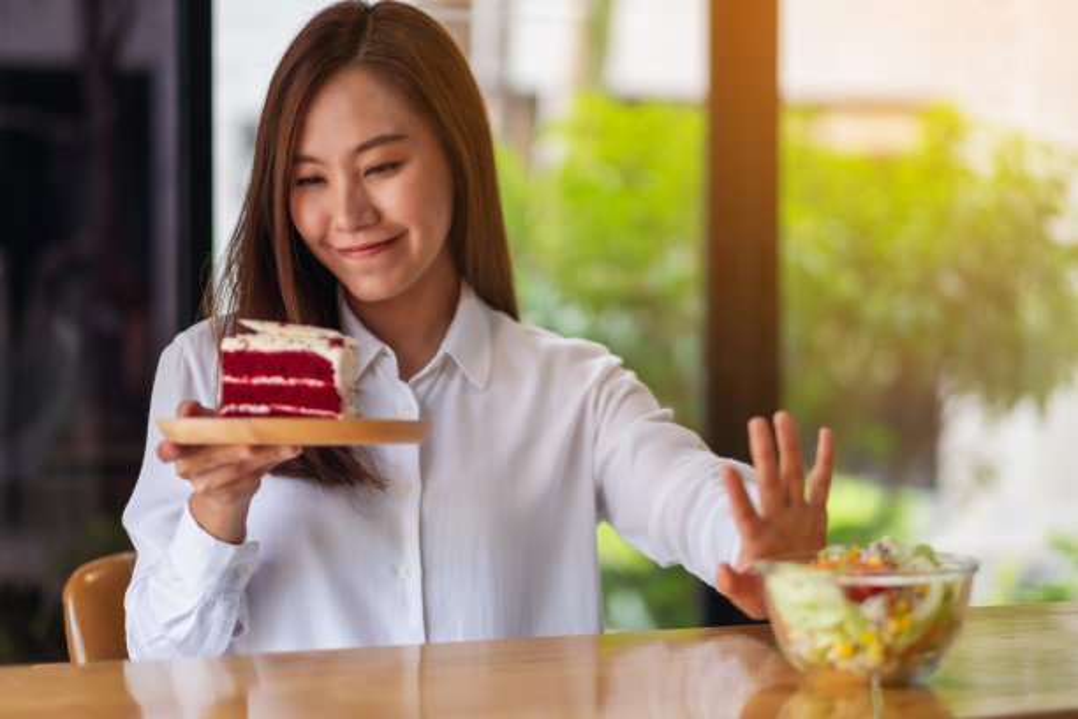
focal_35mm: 84
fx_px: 2515
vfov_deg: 16.3
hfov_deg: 24.2
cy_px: 360
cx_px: 539
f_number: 1.2
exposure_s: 1/350
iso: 200
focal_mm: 56
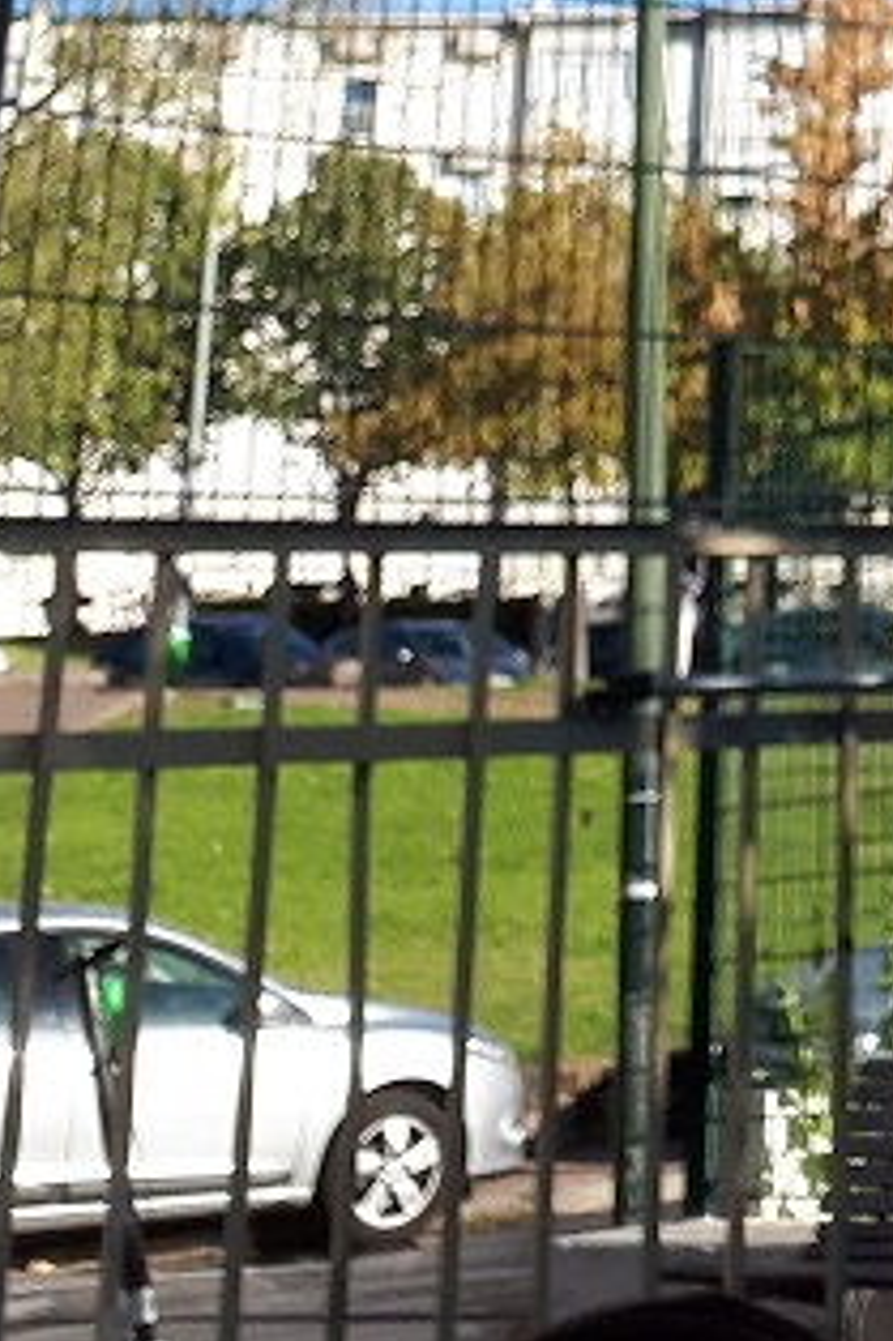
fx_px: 3836
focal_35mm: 103
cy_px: -965
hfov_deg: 12.0
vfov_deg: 16.9
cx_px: 1696
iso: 40
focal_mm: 3.6
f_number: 1.9
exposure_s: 1/908
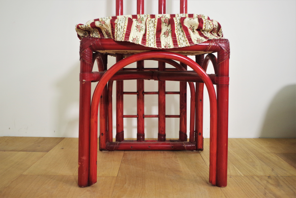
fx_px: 296
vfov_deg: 36.9
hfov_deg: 53.1
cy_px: 99
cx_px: 148
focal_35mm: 36
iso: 800
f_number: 4
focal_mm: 24.38
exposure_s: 1/60
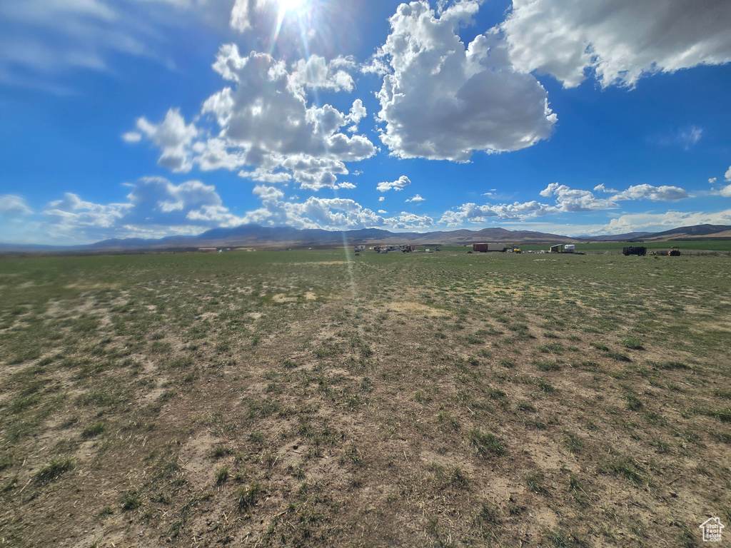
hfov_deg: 106.2
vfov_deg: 89.9
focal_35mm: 13
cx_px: 366
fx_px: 275
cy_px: 274
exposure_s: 1/5257
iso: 50
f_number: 2.2
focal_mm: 2.2
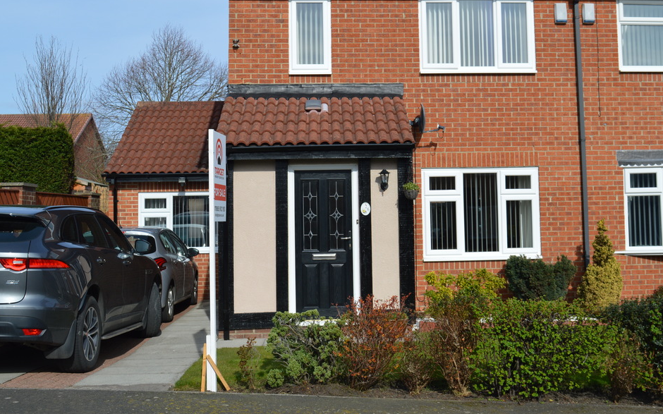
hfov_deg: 45.1
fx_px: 795
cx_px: 384
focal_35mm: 44
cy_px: 162
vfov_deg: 29.1
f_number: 9
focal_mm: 24
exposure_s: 1/320
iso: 100
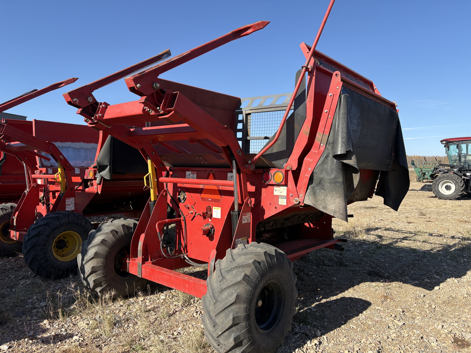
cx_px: 236
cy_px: 176
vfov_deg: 53.1
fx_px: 354
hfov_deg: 67.3
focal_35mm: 26
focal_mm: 5.96
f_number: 1.6
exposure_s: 1/2208
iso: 50
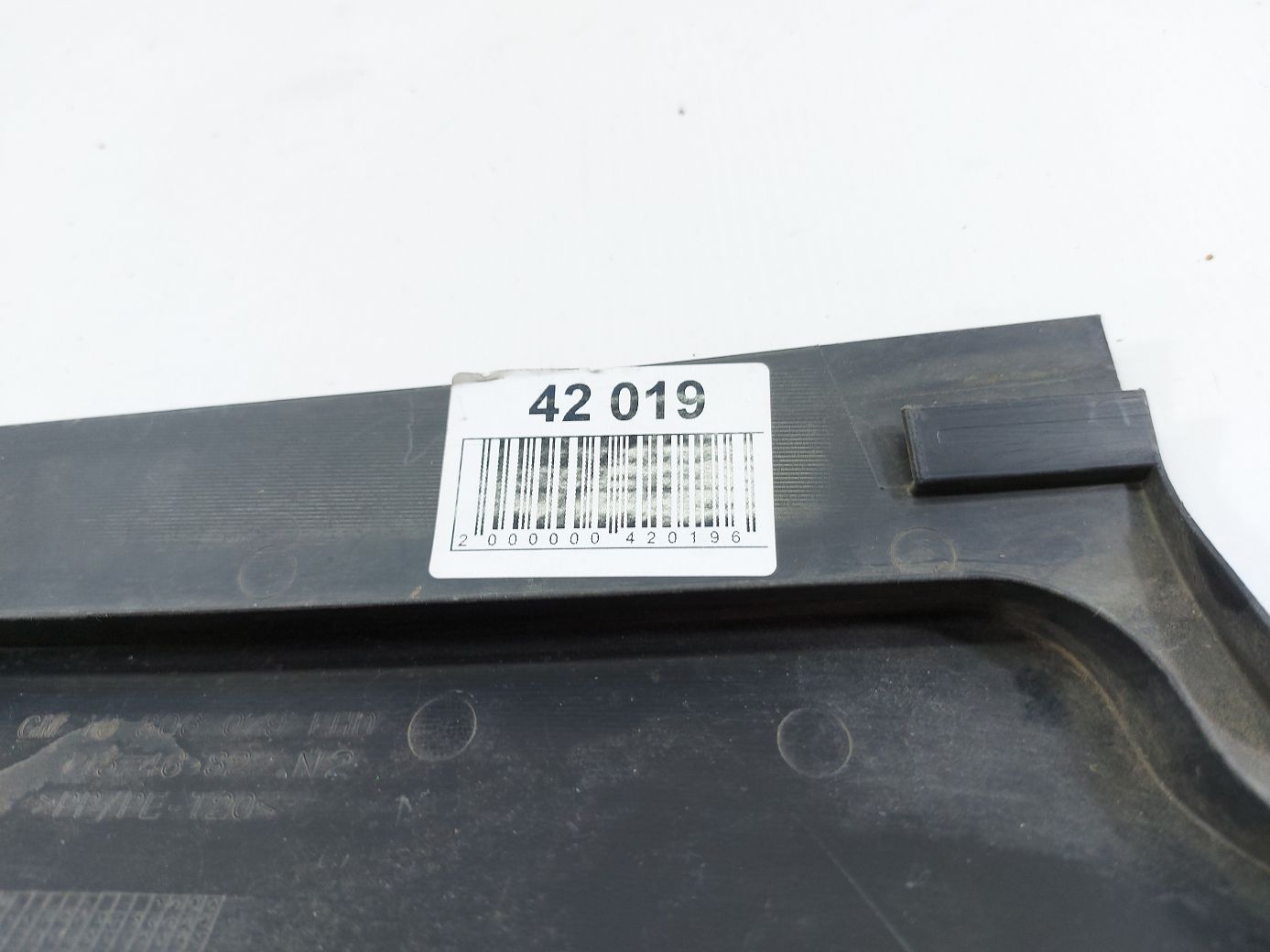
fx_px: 880
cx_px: 635
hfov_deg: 71.6
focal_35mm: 24
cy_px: 476
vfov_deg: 56.8
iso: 64
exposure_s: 1/50
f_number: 1.8
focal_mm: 5.23
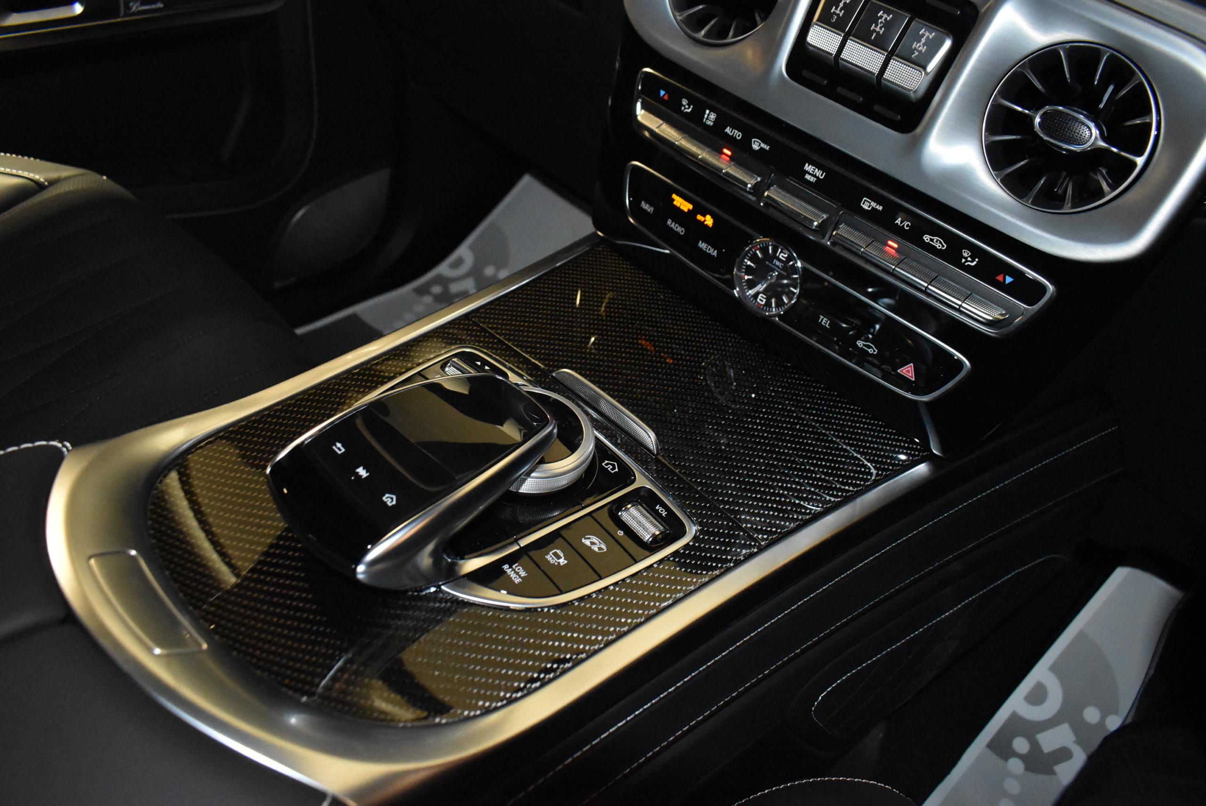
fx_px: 905
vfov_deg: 48.0
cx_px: 603
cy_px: 403
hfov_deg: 67.3
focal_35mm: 27
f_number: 5
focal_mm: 18
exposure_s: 1/60
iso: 5000
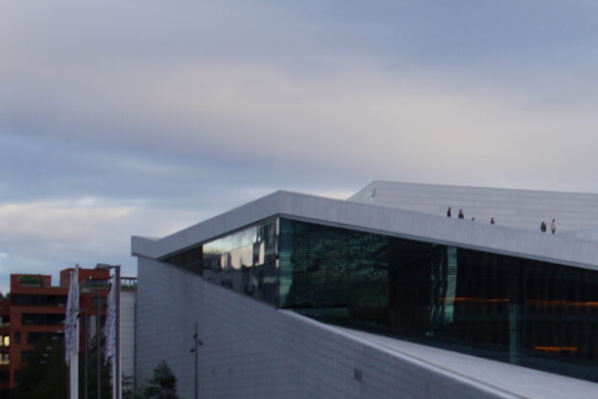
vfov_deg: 12.0
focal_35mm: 113
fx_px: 1877
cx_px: 1191
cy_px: 410
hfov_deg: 14.9
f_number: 6.3
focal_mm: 18
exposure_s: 1/80
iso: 100
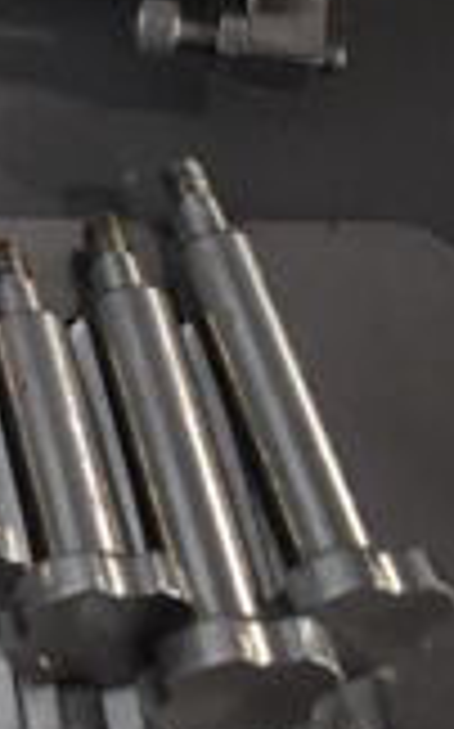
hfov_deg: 10.6
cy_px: 90
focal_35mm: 104
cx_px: -679
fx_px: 2063
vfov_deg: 19.7
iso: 2000
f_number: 3.5
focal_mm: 18
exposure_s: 1/125
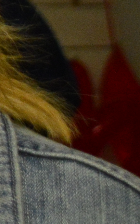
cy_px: -336
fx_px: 2522
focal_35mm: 413
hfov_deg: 2.8
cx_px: -826
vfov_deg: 4.9
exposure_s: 1/40
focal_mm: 31
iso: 800
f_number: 4
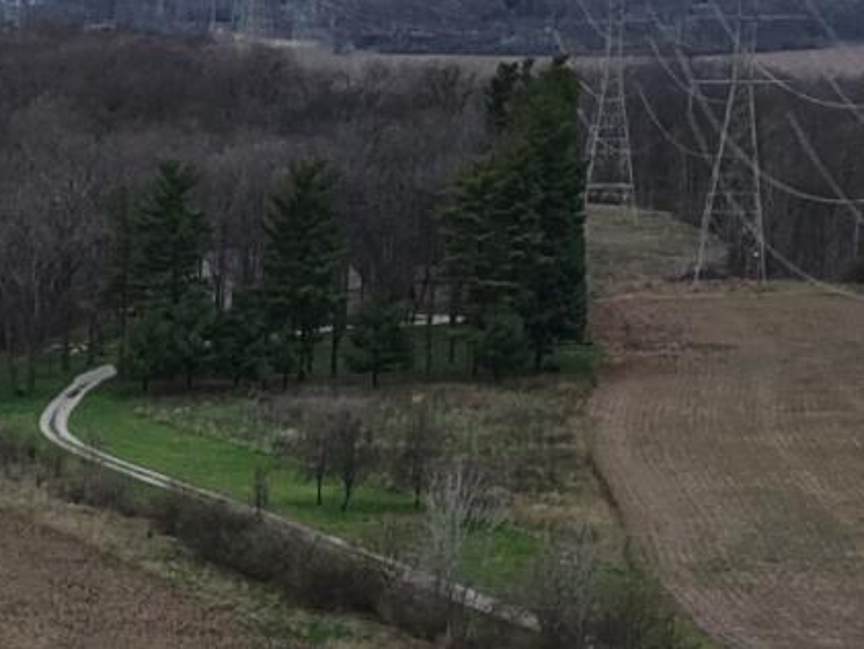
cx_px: -105
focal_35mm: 171
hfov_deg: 11.4
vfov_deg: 7.8
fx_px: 4269
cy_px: 1814
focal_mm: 8.67
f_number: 1.8
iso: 150
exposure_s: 1/5000
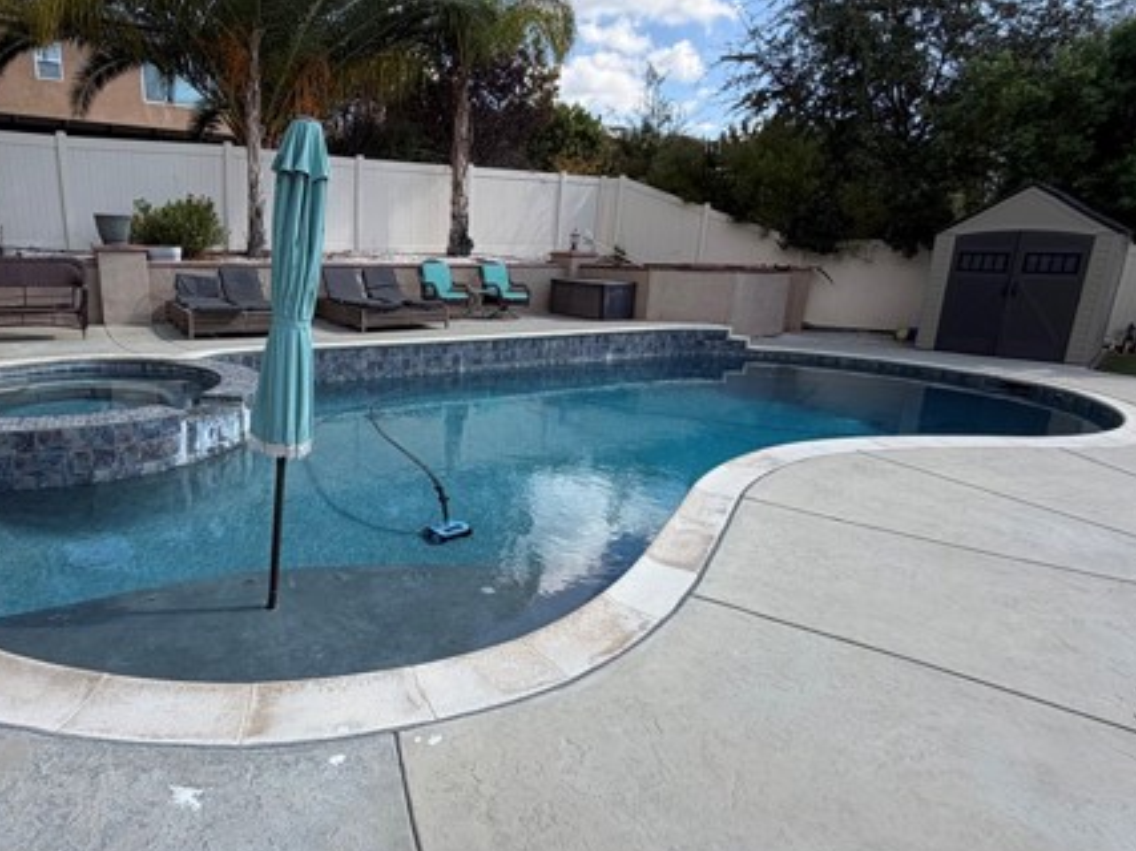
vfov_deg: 63.4
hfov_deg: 77.7
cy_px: 420
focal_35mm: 21
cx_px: 431
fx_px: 689
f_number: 2.2
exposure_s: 1/770
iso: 40
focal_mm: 2.22
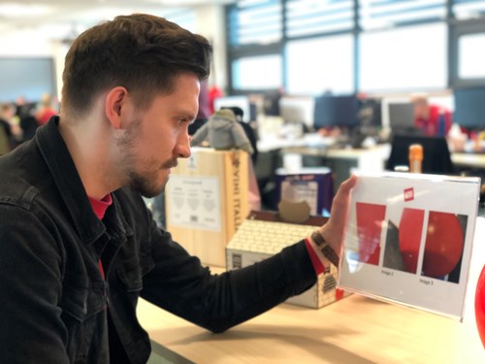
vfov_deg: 28.0
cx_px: 242
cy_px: 182
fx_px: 729
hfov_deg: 36.8
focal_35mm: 52
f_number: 2.4
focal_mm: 6
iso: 125
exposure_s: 1/25
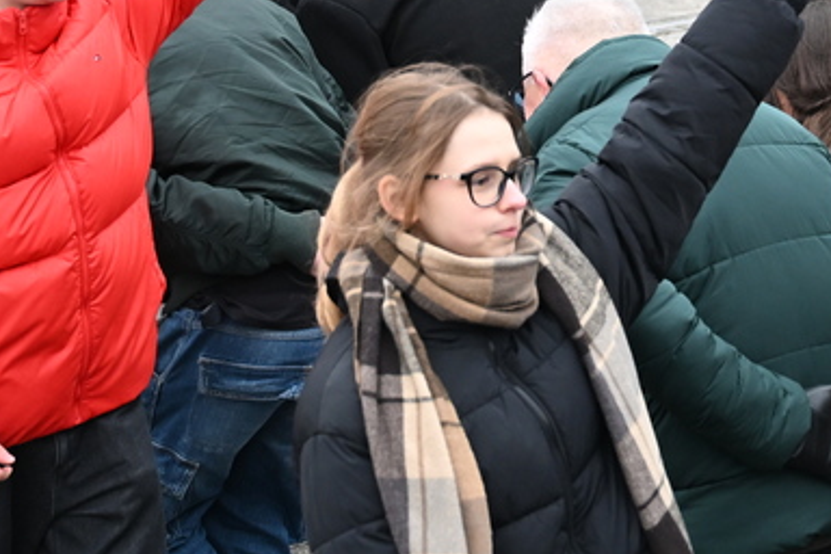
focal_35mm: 125
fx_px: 2885
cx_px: 660
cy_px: 2
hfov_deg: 16.3
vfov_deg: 10.9
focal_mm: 40
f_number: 4
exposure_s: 1/800
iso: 2000
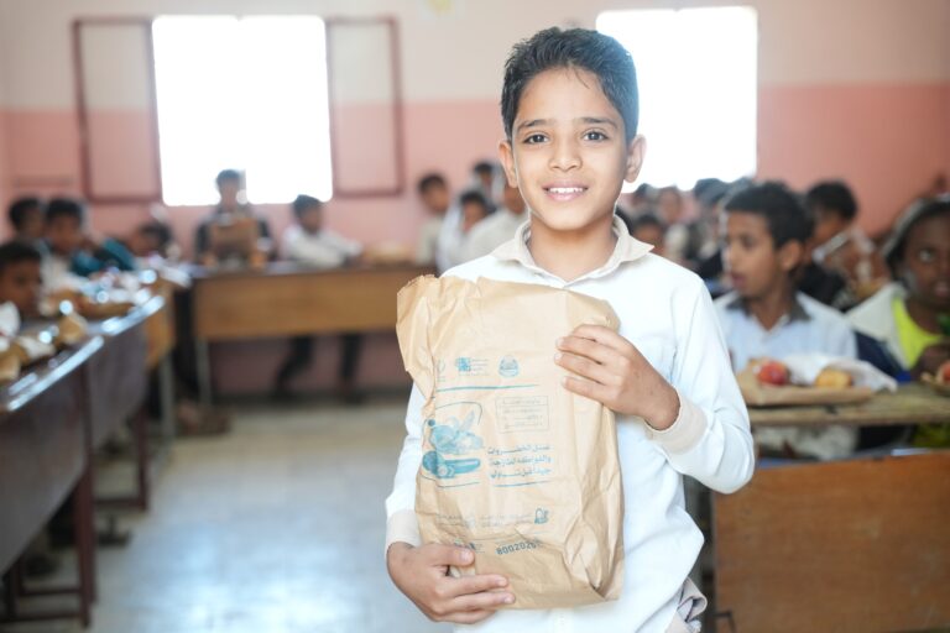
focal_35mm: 55
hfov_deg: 36.2
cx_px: 475
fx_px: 1451
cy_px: 316
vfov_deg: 24.6
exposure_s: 1/200
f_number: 2.8
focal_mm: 55
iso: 2000
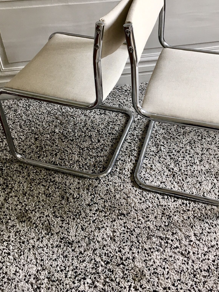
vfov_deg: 48.5
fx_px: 321
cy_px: 109
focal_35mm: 38
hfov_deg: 37.6
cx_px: 128
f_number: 2.2
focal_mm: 4.15
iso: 40
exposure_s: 1/33
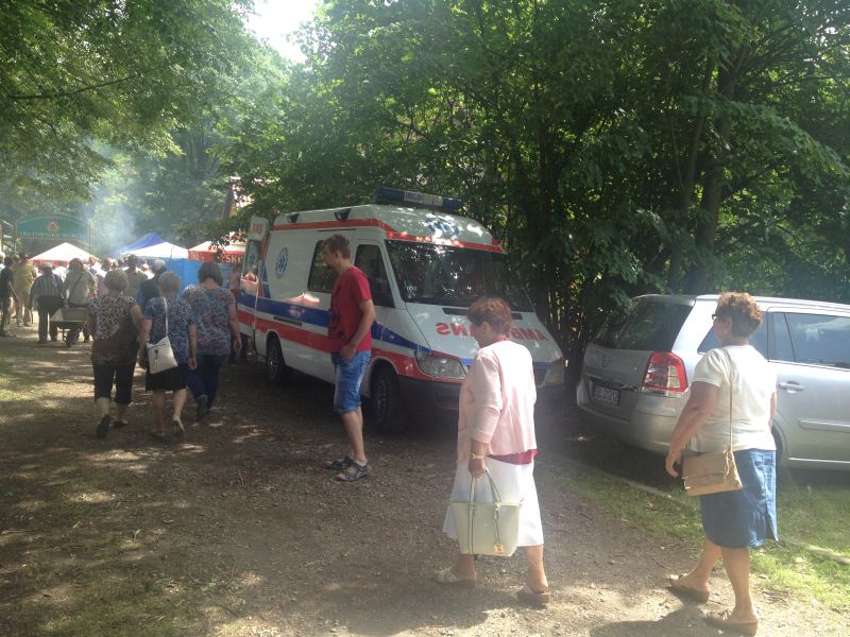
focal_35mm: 35
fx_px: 859
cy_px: 318
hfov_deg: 52.6
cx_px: 425
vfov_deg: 40.7
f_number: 2.4
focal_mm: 4.28
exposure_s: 1/223
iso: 50
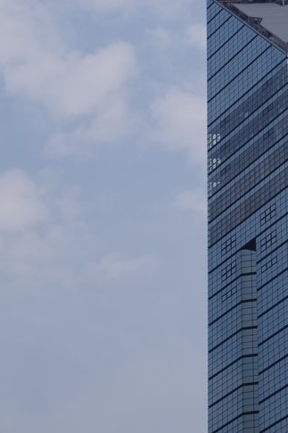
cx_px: 300
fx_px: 1825
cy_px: -12
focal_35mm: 152
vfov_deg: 13.3
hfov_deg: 9.0
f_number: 7.1
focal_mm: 48
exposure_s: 1/250
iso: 100
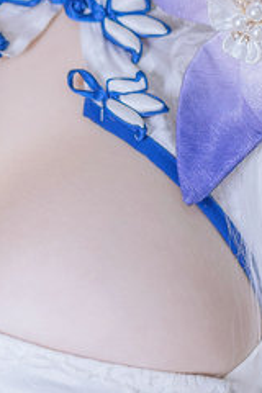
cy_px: 101
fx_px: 2150
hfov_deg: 6.9
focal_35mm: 197
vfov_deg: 10.4
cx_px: -79
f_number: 1.8
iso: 640
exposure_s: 1/640
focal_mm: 35
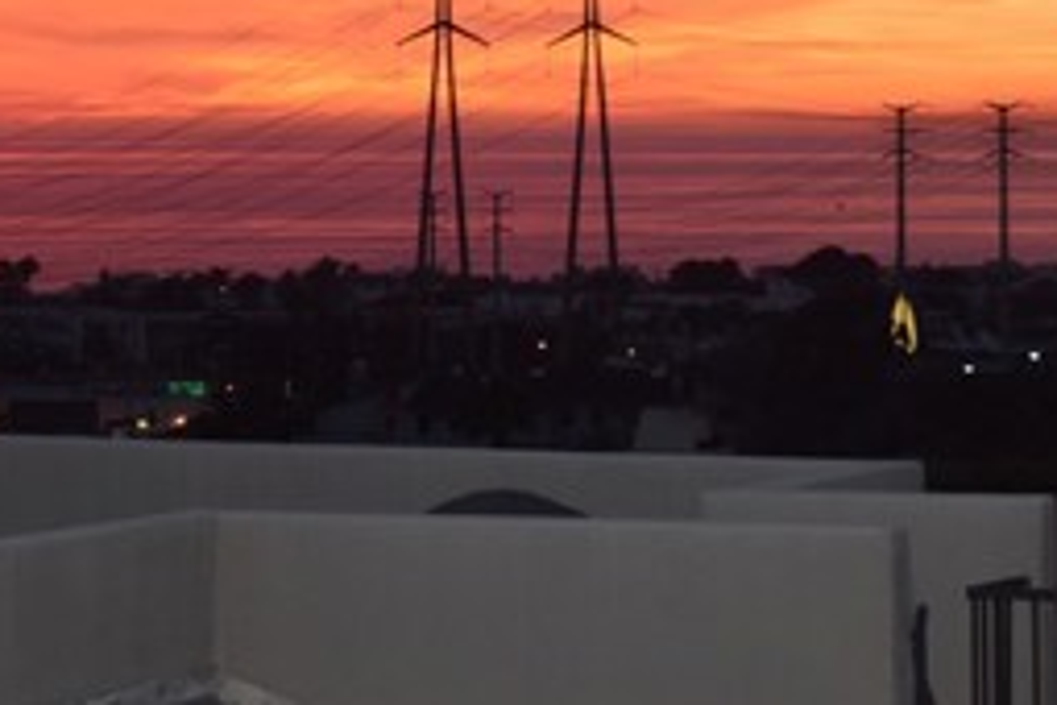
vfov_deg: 7.6
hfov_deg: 11.4
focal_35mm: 181
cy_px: 6
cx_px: 518
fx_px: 5314
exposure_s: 1/100
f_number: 5.3
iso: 800
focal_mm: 48
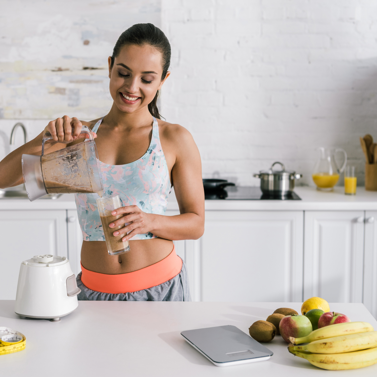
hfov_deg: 27.6
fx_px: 764
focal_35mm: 62
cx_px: 136
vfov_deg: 27.7
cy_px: 191
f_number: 4
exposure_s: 1/200
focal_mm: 48
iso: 125
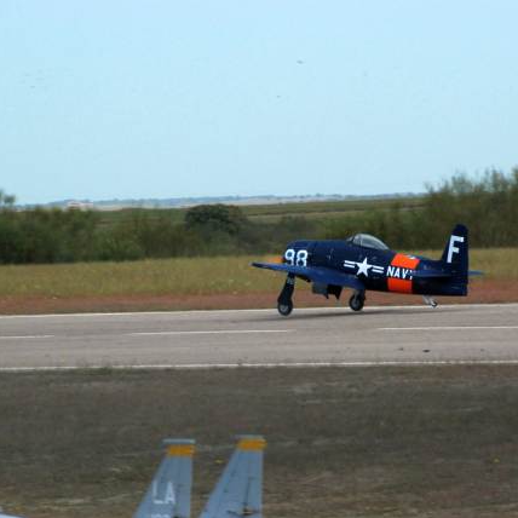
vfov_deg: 5.4
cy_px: 259
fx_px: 5502
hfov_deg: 5.4
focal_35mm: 325
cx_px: 267
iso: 800
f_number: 20
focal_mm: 170
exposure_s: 1/500
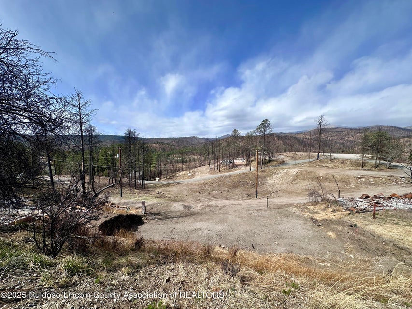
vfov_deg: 85.7
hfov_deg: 102.1
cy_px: 154
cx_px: 206
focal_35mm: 14
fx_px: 167
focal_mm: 2.22
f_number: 2.2
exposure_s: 1/2817
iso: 50
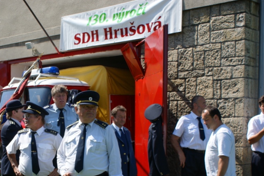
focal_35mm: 61
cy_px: 137
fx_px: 447
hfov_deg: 32.3
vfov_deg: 22.0
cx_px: 66
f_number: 5
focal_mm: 26
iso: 100
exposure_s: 1/500
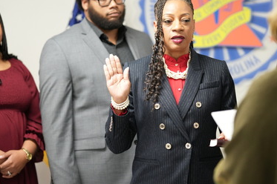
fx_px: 999
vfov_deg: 10.5
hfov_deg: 15.8
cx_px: 151
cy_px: 62
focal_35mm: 130
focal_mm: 85
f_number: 1.4
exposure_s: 1/640
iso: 2000
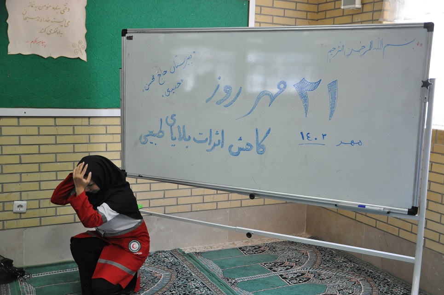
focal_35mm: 42
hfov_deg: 46.4
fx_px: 517
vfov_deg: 31.8
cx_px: 222
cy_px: 148
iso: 800
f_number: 5
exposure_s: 1/100
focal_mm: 28
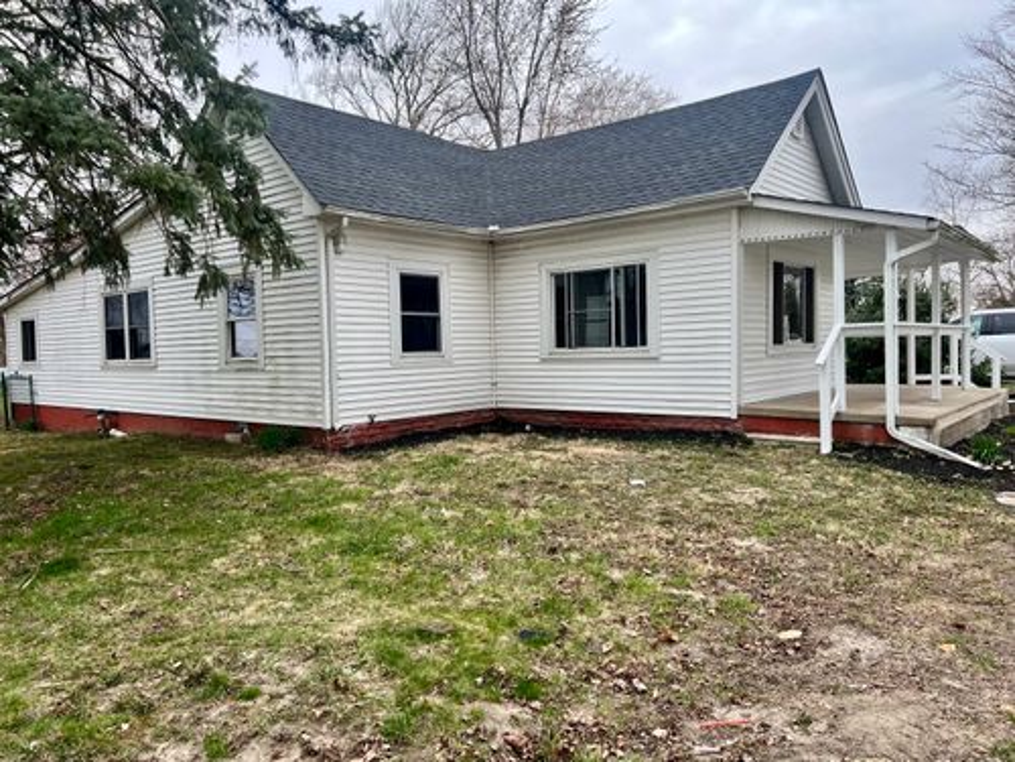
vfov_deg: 53.1
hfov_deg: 67.3
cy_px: 381
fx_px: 762
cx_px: 508
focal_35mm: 26
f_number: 1.5
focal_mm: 5.7
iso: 50
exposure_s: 1/466
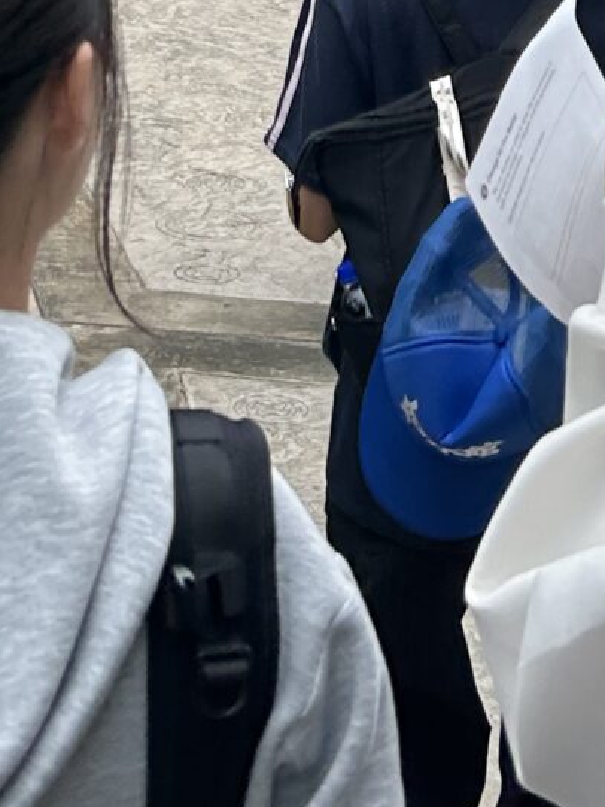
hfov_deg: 12.1
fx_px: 2865
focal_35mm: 123
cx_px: 332
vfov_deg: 13.7
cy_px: -800
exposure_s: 1/246
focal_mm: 5.7
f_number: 1.5
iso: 40
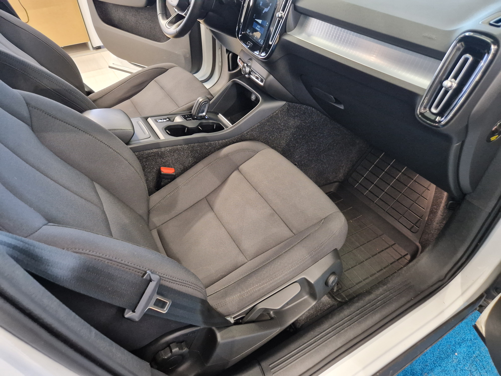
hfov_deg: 73.9
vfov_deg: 58.9
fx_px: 333
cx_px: 250
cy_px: 188
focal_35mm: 23
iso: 500
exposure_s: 1/50
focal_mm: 5.4
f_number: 1.8
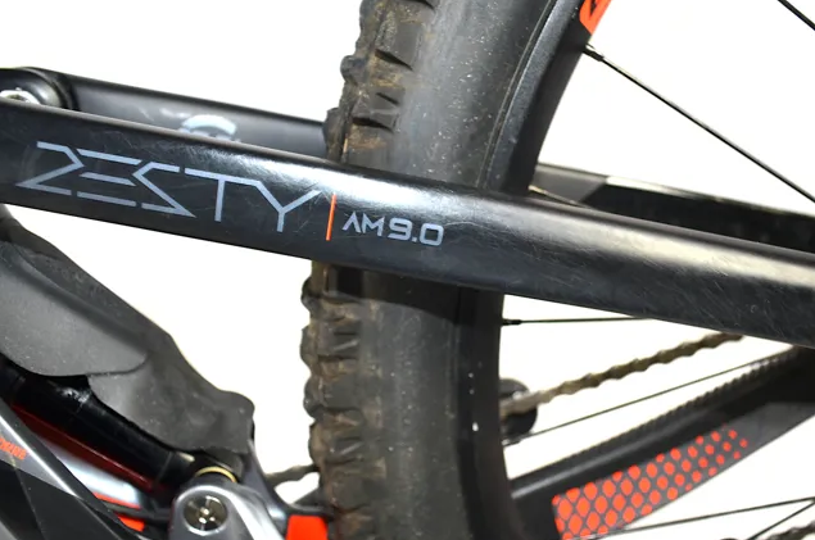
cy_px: 268
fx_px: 768
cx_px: 447
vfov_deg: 38.7
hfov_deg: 55.8
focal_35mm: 34
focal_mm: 18
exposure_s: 1/30
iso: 320
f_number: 3.5
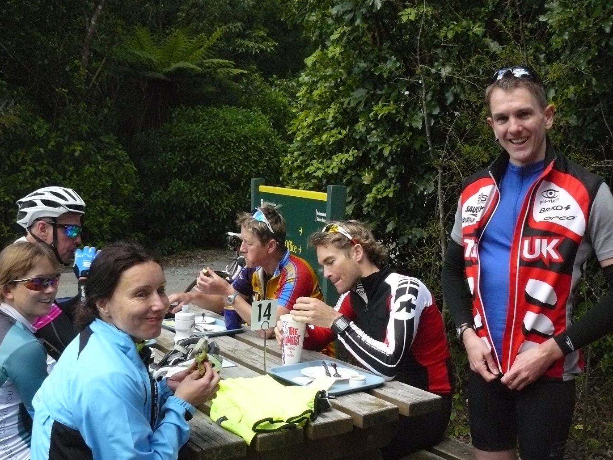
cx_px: 310
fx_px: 744
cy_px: 246
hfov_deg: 44.8
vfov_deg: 34.4
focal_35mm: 42
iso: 400
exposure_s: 1/1000
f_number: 3.2
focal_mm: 6
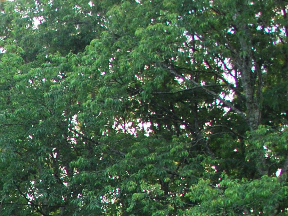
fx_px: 932
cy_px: 371
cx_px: -278
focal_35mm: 112
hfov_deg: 14.7
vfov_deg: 12.3
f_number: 3.5
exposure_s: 1/30
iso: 220
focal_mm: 18
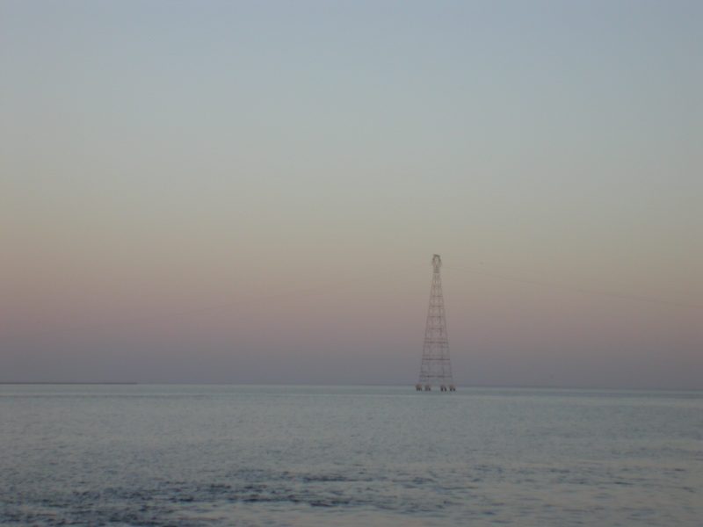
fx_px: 2985
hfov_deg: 13.4
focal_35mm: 147
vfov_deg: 10.1
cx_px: 352
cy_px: 264
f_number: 4.9
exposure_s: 1/88
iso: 100
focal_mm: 30.4
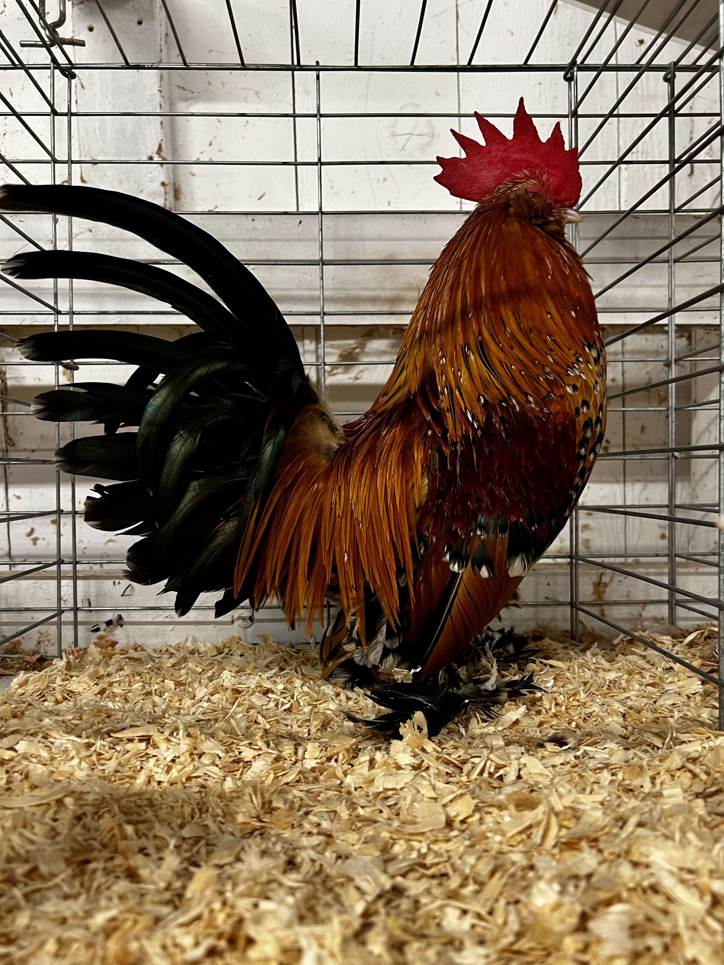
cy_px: 482
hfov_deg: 53.1
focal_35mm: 26
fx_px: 725
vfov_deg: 67.3
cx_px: 362
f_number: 1.5
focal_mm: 5.7
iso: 100
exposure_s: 1/60
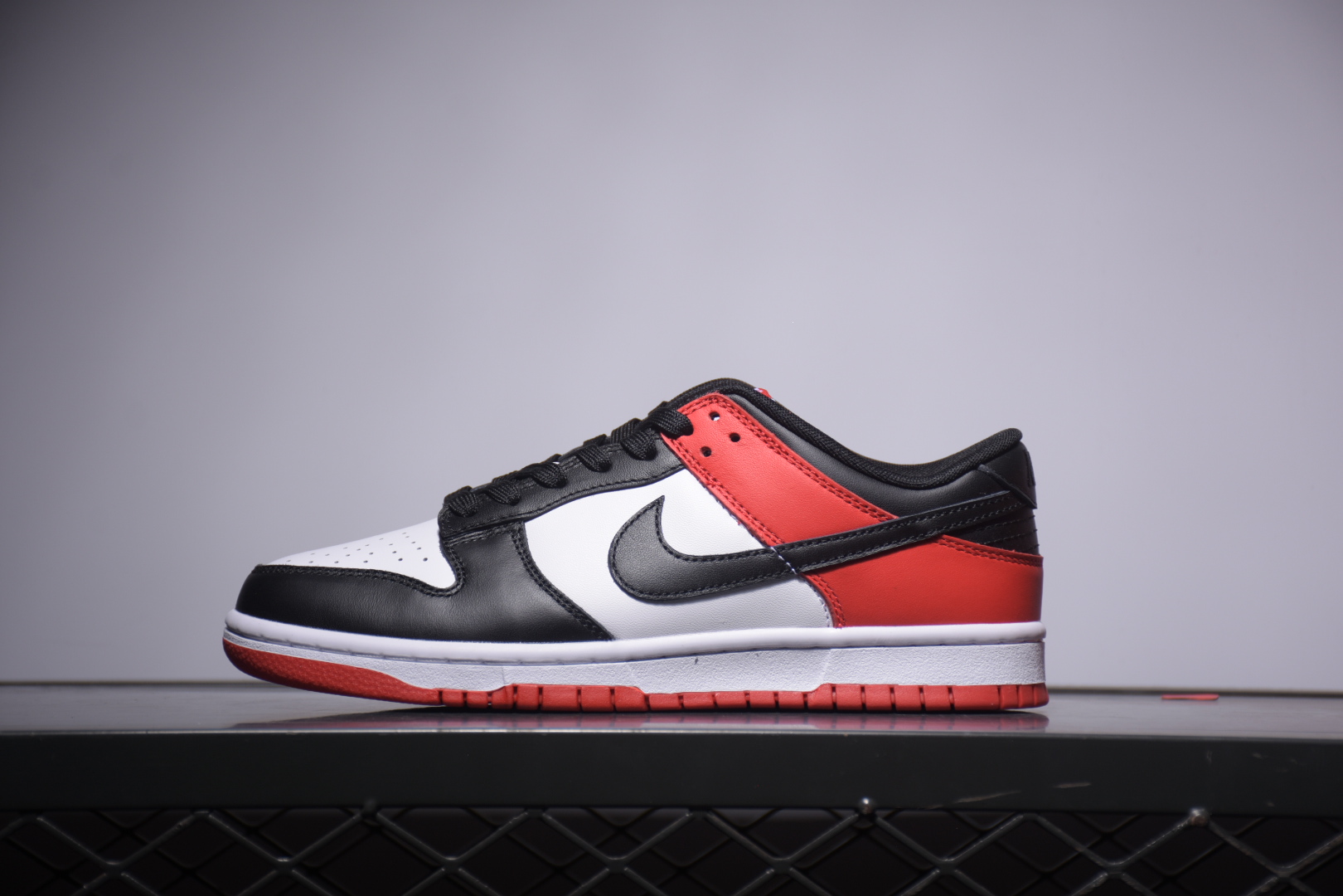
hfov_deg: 20.6
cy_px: 448
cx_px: 672
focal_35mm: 99
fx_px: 3693
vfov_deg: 13.8
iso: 100
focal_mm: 66
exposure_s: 1/200
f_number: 5.6
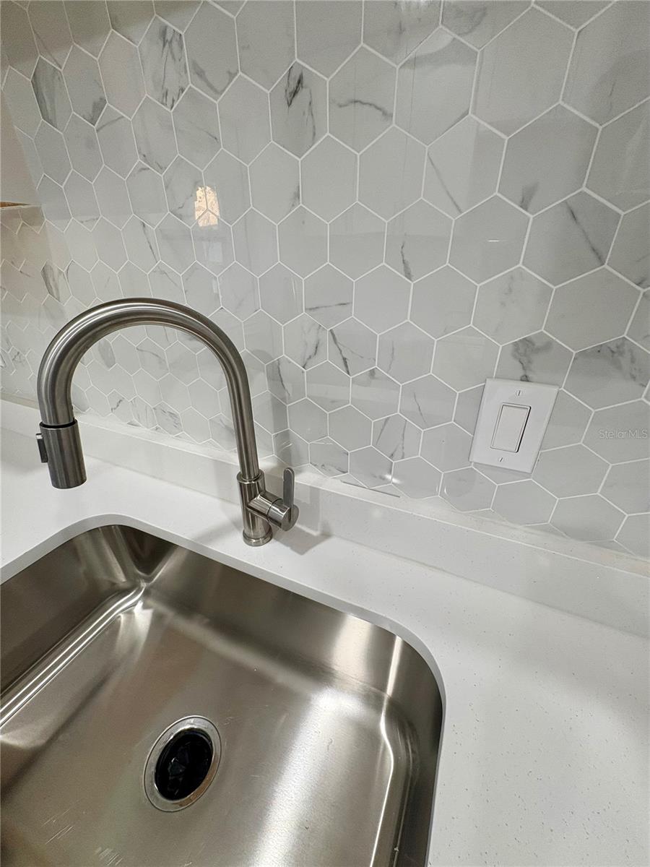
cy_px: 434
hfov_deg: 85.7
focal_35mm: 14
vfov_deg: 102.1
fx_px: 351
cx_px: 325
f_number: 2.2
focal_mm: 2.22
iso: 125
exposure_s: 1/60
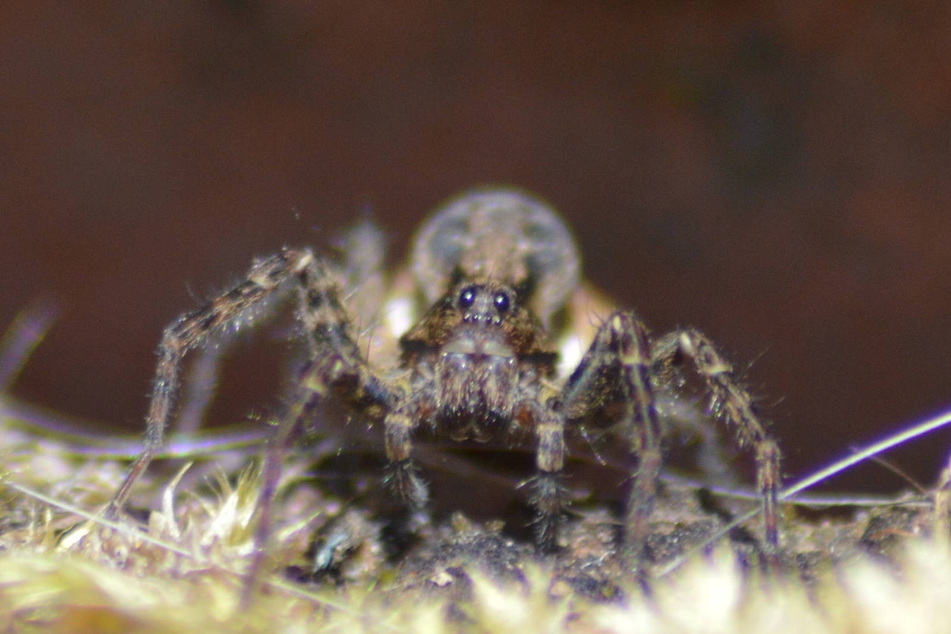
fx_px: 11888
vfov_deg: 3.1
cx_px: 476
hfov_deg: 4.6
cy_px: 317
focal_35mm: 450
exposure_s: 1/800
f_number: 5.6
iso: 400
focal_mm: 300
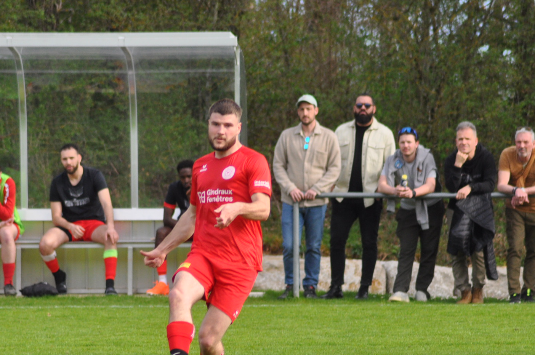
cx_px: 240
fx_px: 7480
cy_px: 268
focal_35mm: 504
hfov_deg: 4.1
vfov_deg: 2.7
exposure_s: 1/1000
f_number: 5
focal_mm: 220
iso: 640
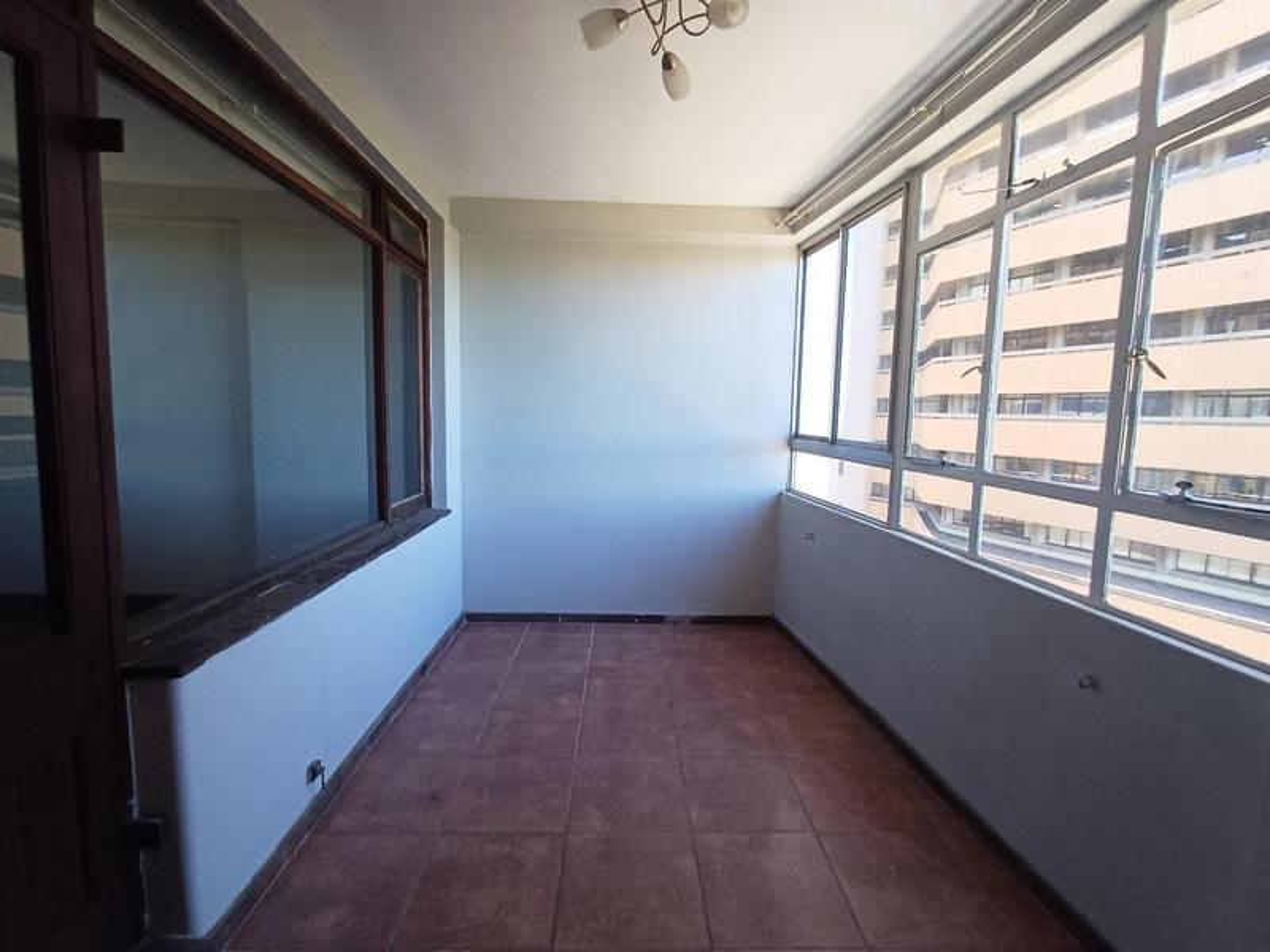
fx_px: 587
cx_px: 635
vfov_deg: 78.1
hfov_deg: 94.5
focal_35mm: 16
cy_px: 476
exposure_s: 1/100
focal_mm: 1.64
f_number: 2.2
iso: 100
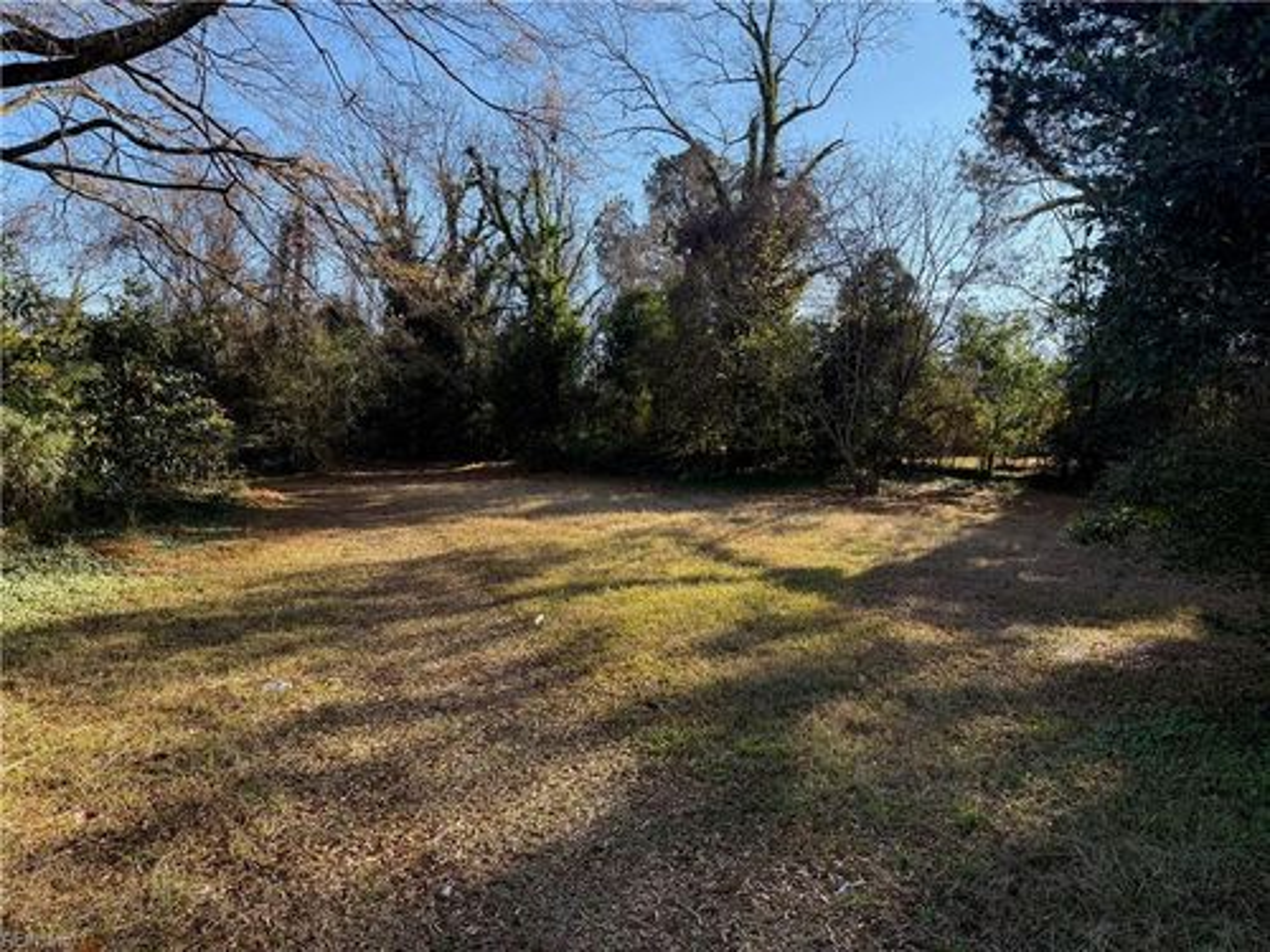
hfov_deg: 71.6
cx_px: 635
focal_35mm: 24
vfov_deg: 56.8
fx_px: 881
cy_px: 476
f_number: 1.78
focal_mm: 6.76
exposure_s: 1/1314
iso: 100
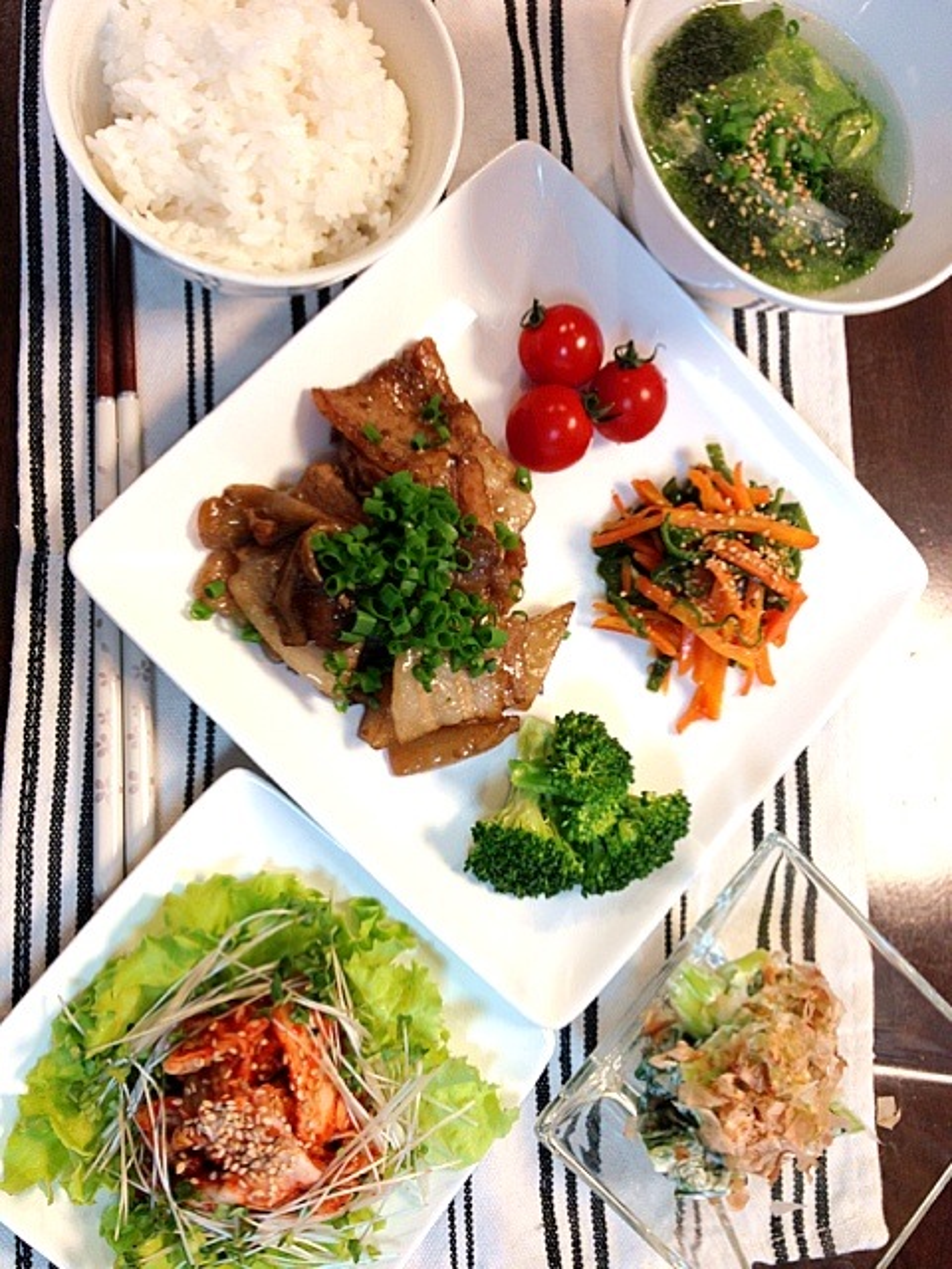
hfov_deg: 40.7
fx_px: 1283
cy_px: 634
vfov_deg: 52.6
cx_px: 476
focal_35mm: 35
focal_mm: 4.28
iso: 64
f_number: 2.4
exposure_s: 1/24
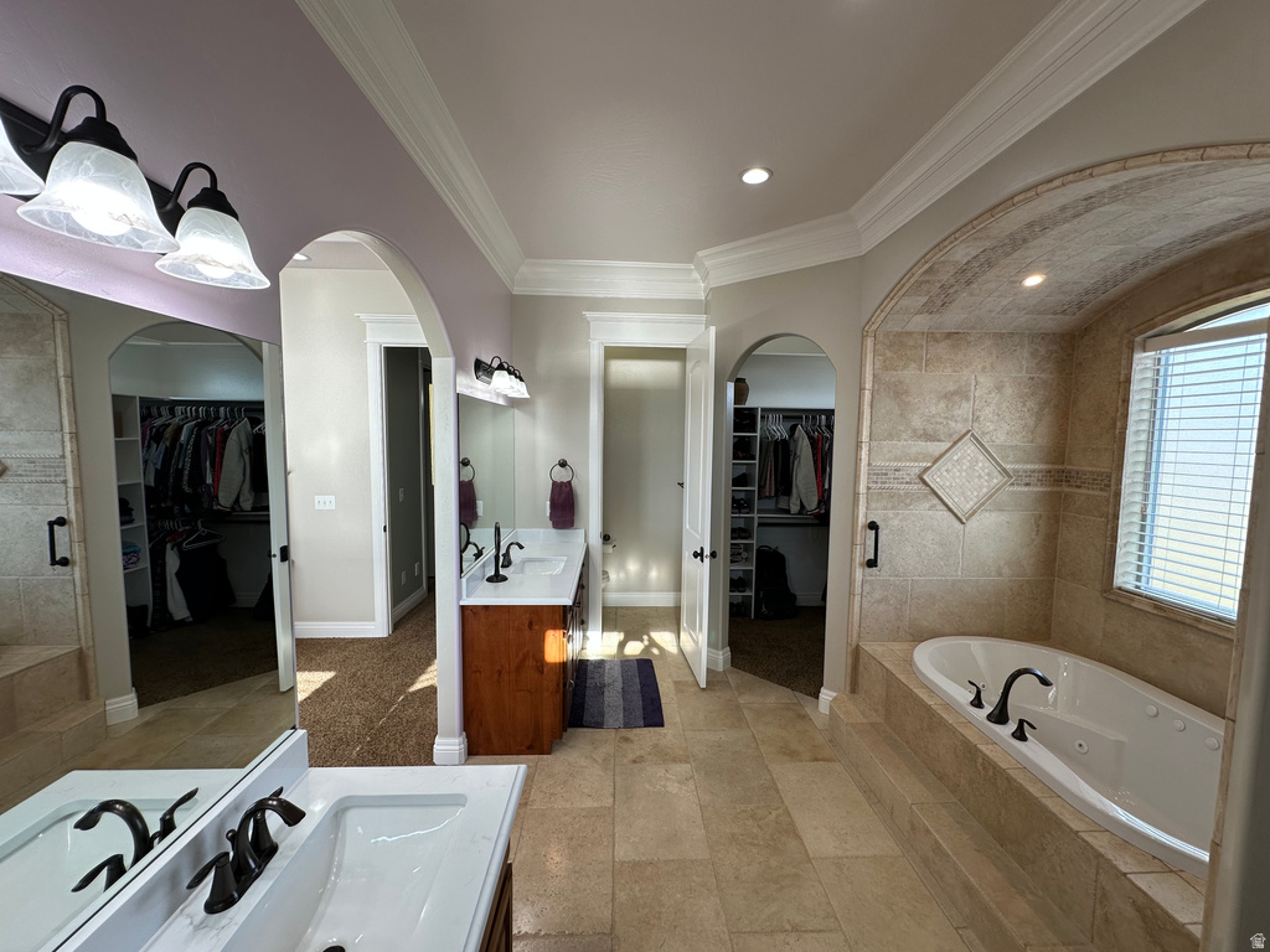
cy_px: 476
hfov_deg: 102.1
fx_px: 514
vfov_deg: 85.7
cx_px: 635
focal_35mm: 14
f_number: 2.2
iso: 50
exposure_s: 1/120
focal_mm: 2.22
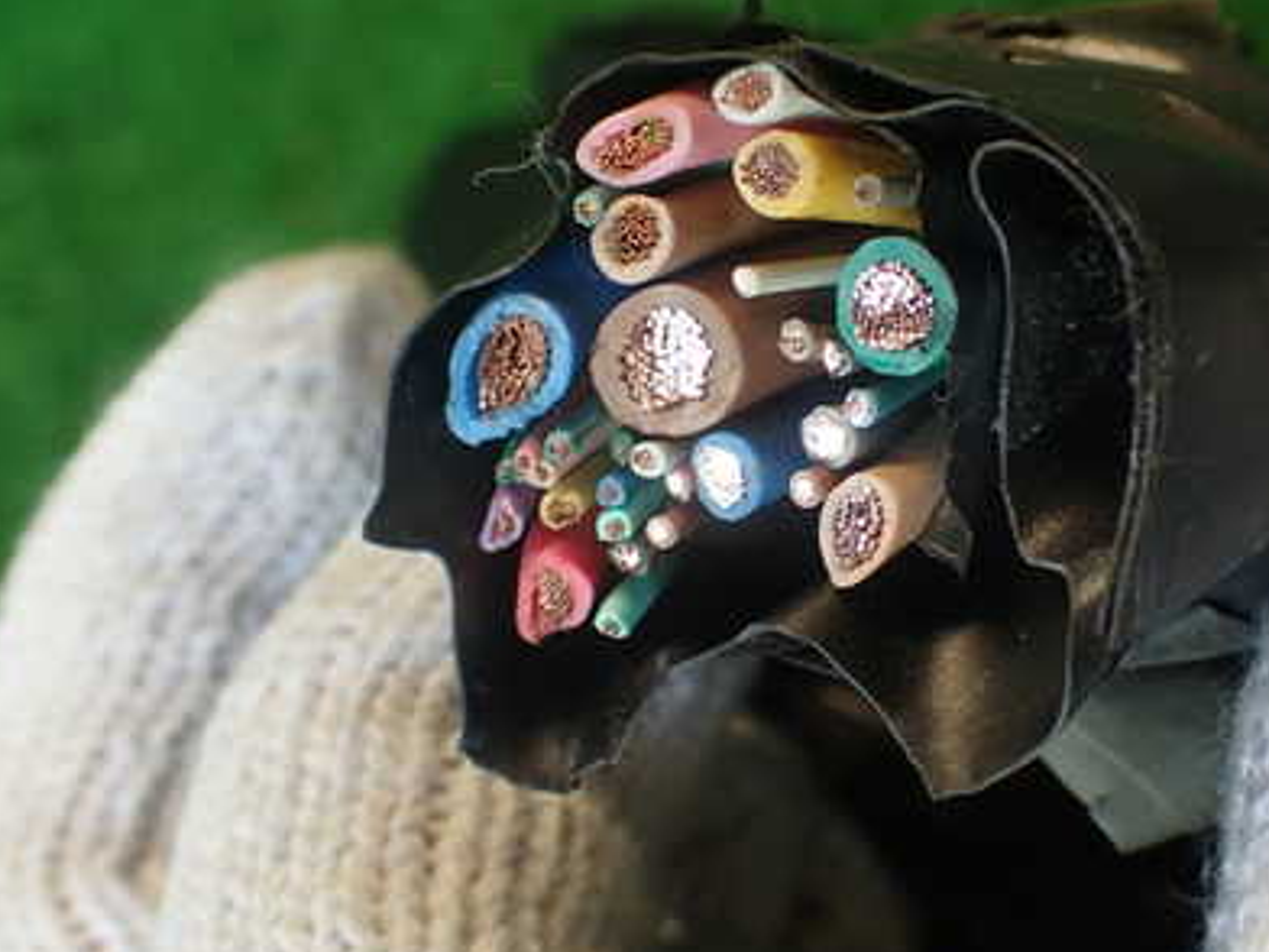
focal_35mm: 49
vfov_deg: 29.7
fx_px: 1796
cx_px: 790
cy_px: 457
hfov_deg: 38.7
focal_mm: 5.79
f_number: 2.4
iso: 200
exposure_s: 1/60
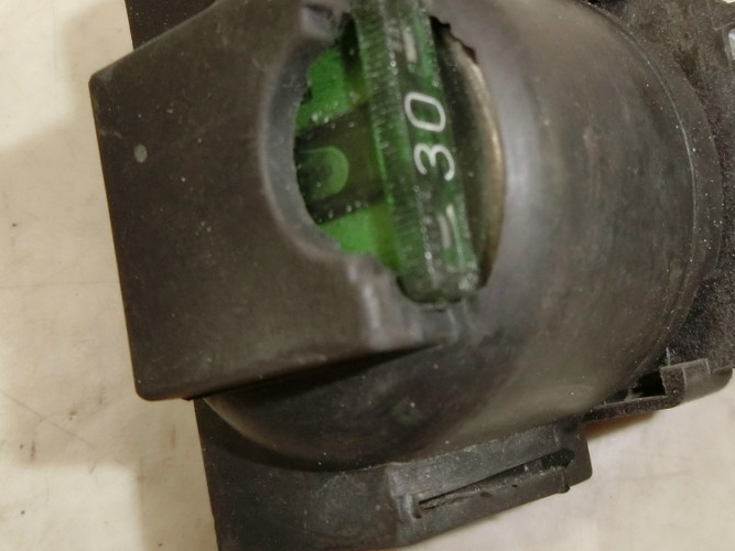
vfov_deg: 30.3
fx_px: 1019
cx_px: 528
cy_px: 281
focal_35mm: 48
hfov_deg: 38.9
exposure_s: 1/60
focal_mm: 4.5
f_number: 3.5
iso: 250
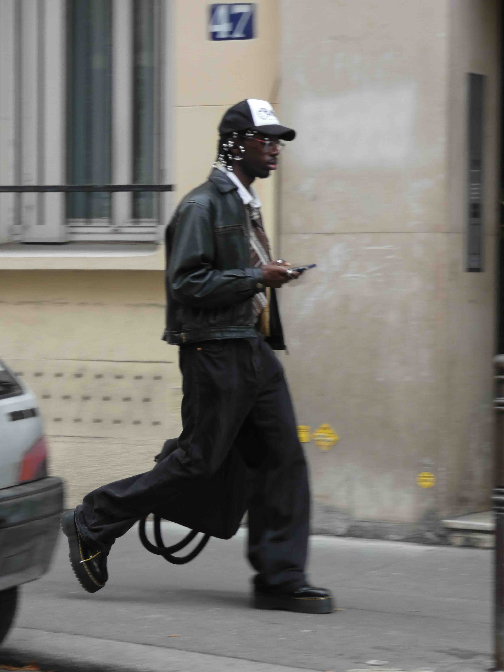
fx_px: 2427
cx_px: 252
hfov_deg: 11.9
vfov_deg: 15.8
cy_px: 336
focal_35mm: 125
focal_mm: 22.4
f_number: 5.2
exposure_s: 1/80
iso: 200
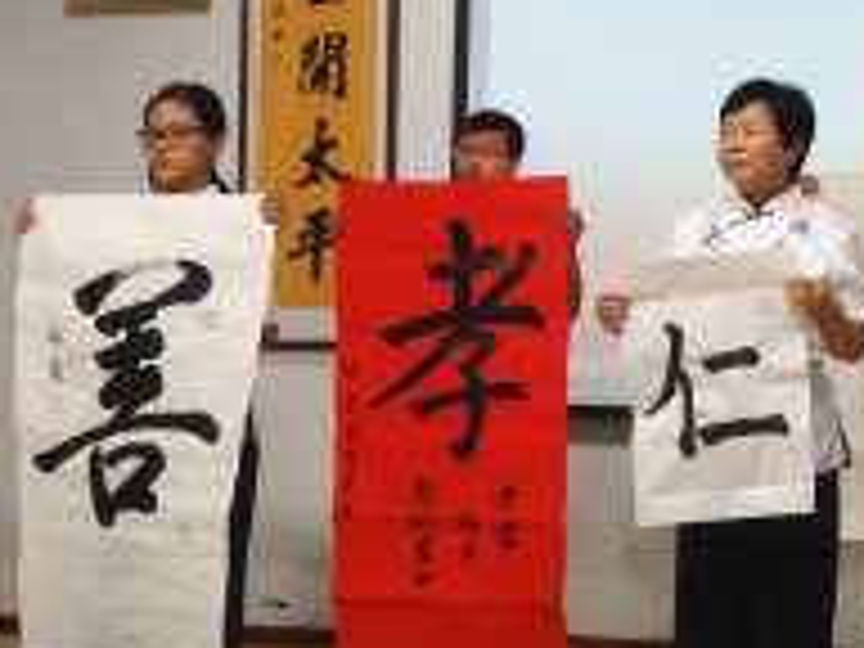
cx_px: 806
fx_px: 2870
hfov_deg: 16.8
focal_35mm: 115
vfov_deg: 12.8
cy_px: 124
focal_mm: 8
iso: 640
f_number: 3.8
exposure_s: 1/80
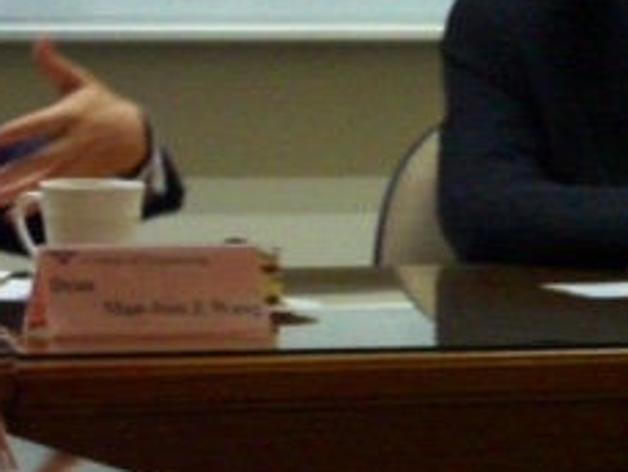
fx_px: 5772
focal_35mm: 318
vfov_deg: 4.7
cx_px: 313
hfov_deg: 6.2
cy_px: 93
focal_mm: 23.7
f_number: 5.4
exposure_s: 1/60
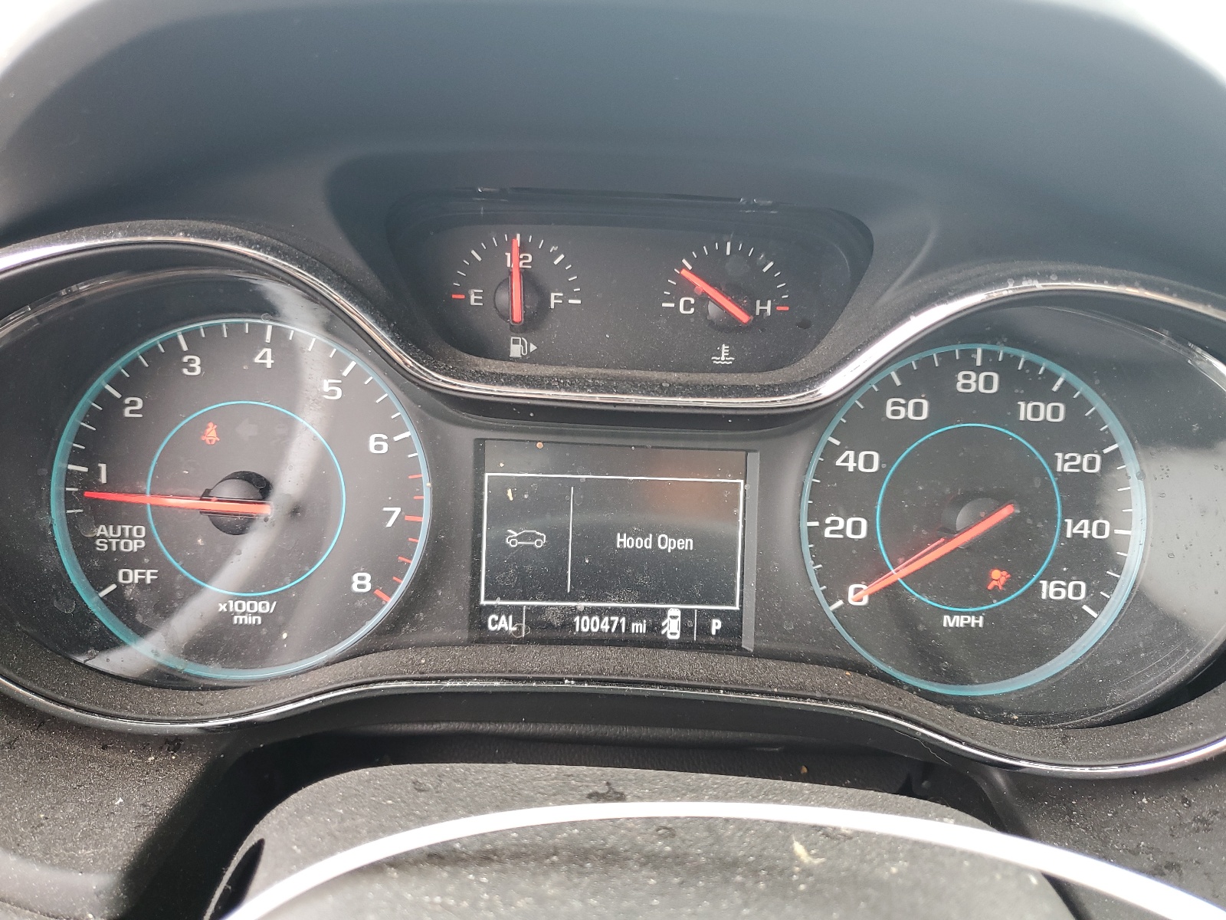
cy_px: 460
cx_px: 613
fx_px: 921
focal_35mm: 26
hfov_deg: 67.3
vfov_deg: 53.1
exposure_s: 1/60.2
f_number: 1.5
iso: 70
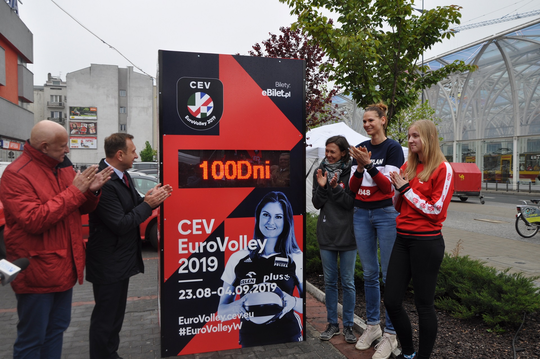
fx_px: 404
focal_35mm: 27
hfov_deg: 67.4
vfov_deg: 47.8
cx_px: 270
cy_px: 180
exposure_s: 1/160
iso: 200
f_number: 6.3
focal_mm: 18
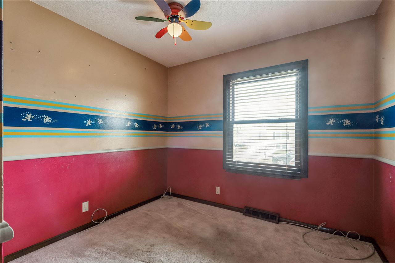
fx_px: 176
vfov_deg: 73.7
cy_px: 132
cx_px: 198
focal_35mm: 16
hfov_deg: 96.7
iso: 400
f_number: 10
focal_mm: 16
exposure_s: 1/3.33
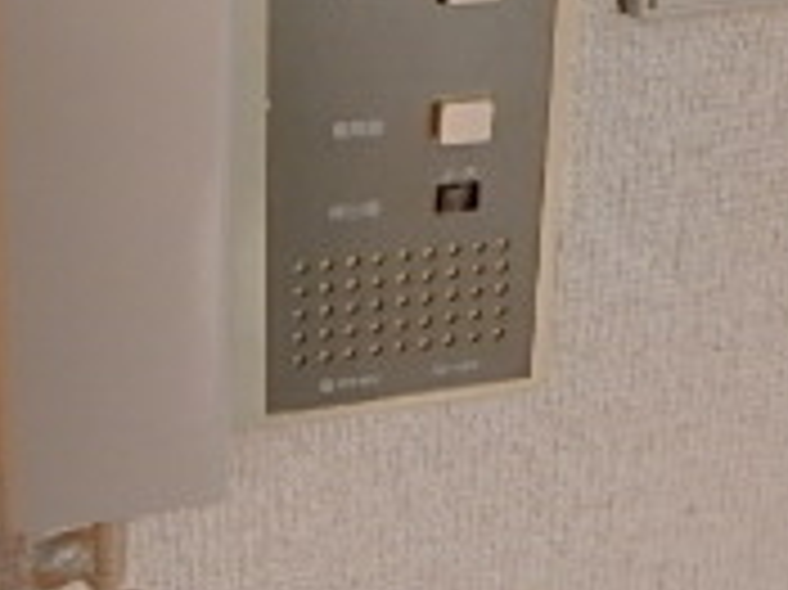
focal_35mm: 77
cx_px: 279
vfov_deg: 18.3
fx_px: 1752
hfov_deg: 25.3
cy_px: -90
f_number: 3.5
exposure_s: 1/30
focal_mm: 3.7
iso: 250
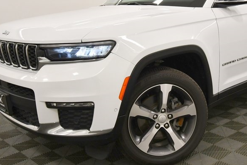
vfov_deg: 28.5
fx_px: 322
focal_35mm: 47
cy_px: 55
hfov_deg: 41.4
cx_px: 163
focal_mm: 18
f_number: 5.6
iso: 800
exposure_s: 1/200
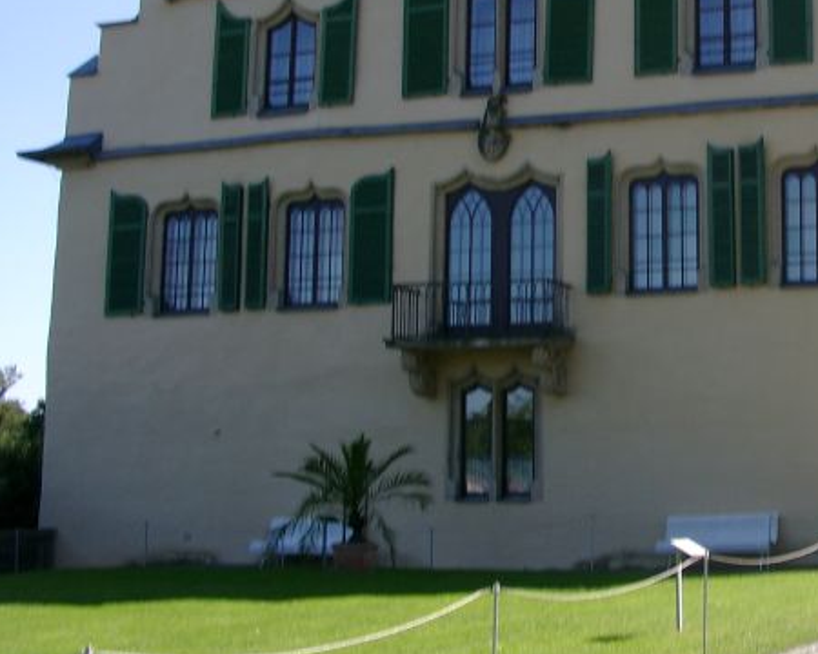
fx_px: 1428
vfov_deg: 25.5
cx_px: 698
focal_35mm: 59
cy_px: 174
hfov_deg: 30.8
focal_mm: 7.13
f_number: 4
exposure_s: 1/424
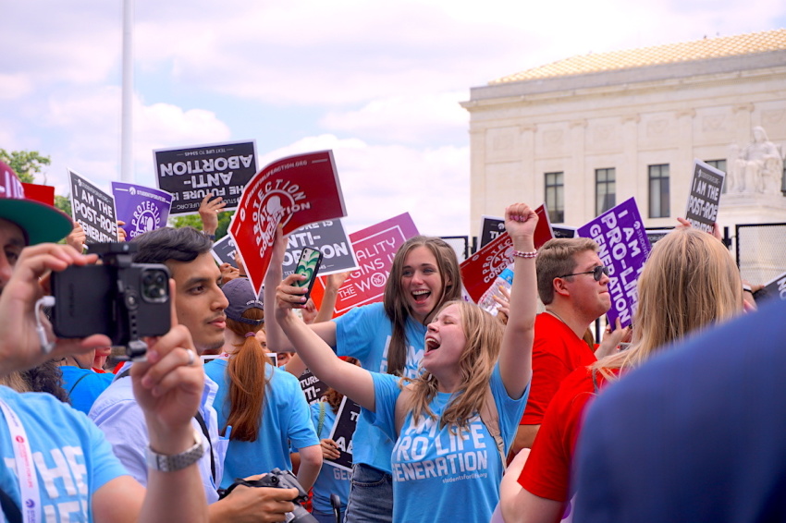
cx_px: 393
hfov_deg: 28.1
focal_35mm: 72
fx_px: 1571
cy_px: 262
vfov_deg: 18.9
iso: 100
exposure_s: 1/400
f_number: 6.3
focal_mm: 48
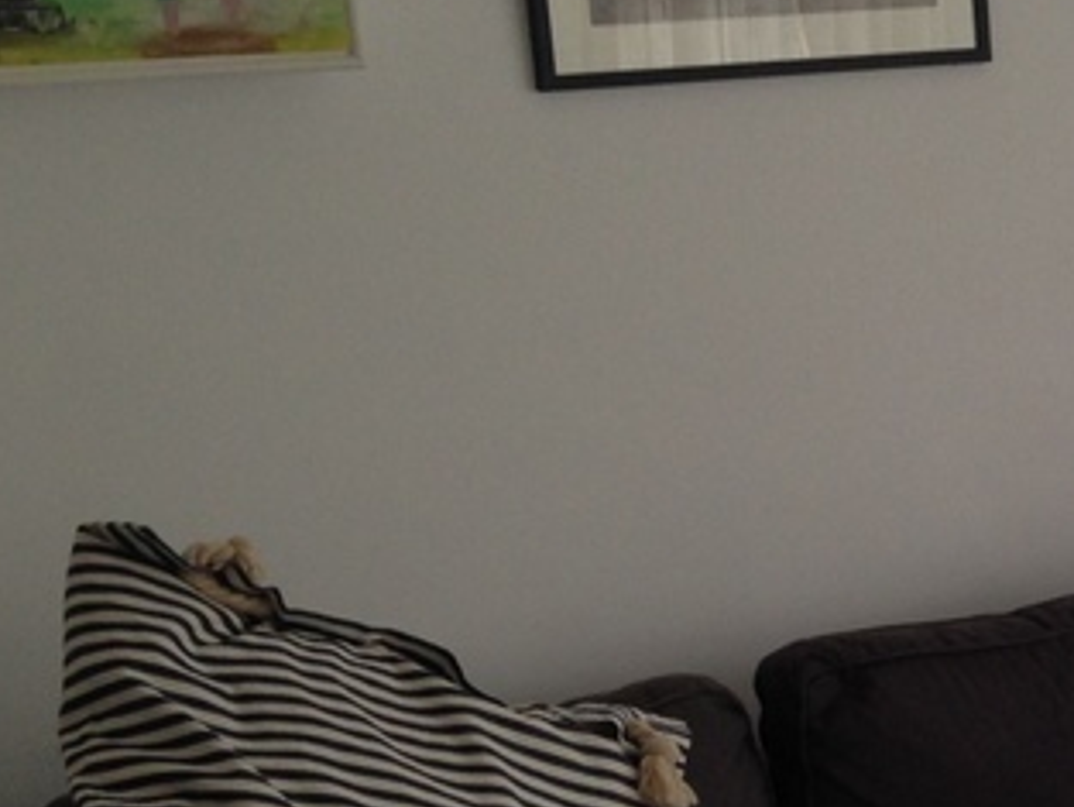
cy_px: 769
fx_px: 3352
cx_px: 1606
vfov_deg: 13.6
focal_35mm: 108
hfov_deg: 16.6
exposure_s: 1/30
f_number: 2.4
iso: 50
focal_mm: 4.12
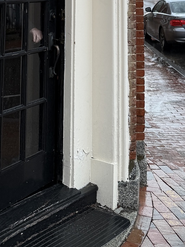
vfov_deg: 23.8
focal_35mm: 68
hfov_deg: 21.6
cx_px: 92
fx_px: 485
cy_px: -103
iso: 80
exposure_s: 1/120
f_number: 1.78
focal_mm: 6.76
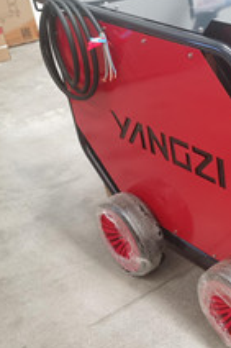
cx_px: 295
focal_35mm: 53
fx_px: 511
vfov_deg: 37.5
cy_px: 158
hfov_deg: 22.9
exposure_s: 1/50
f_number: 1.6
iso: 160
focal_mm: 5.56
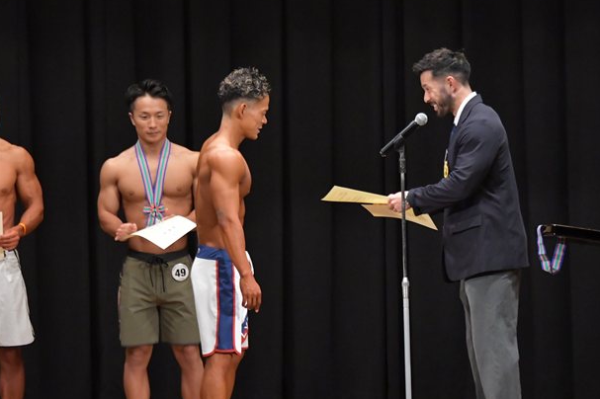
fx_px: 4297
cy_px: 240
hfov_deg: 8.0
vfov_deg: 5.3
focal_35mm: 258
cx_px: 377
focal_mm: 135
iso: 6400
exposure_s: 1/400
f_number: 5.6
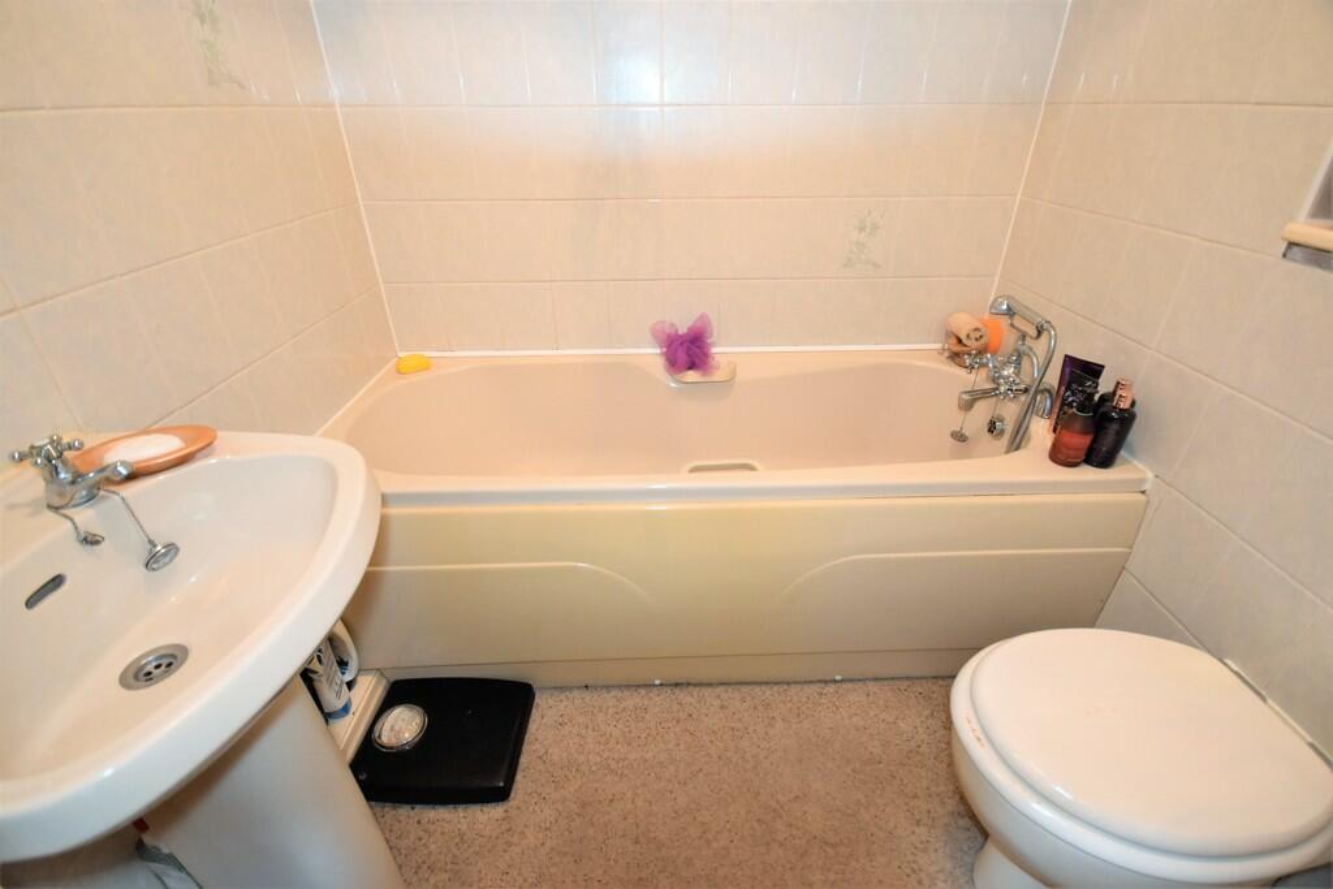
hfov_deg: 100.4
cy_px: 444
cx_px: 666
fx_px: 555
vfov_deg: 77.3
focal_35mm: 15
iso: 1250
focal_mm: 10
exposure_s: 1/60
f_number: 4
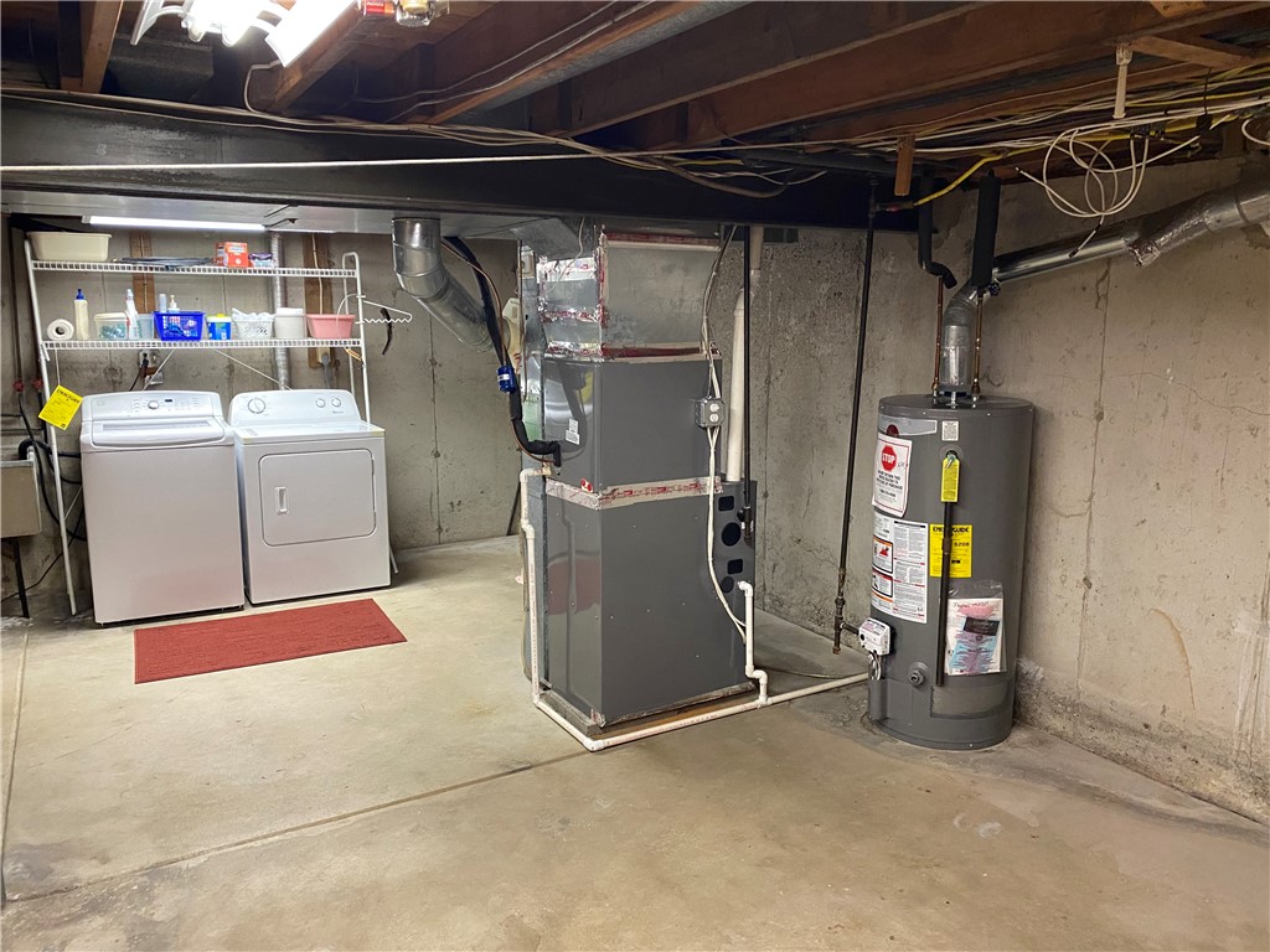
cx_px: 635
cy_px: 476
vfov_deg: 53.1
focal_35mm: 26
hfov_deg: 67.3
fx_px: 954
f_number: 1.8
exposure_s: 1/60
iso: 320
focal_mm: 4.25
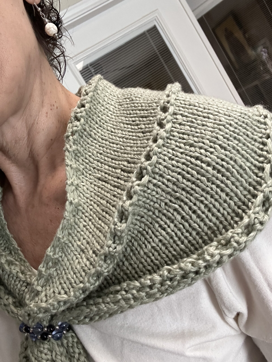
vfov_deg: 60.0
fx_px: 314
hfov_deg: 46.8
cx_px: 136
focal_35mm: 30
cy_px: 181
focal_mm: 2.69
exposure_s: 1/59
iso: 320
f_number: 1.9
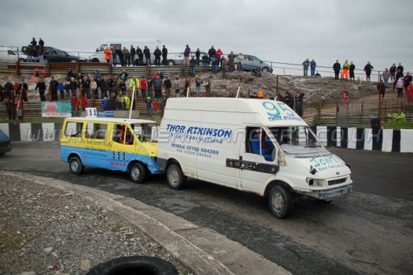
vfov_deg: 34.2
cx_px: 206
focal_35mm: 39
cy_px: 138
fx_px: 447
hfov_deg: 49.6
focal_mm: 26
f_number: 4.2
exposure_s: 1/1000
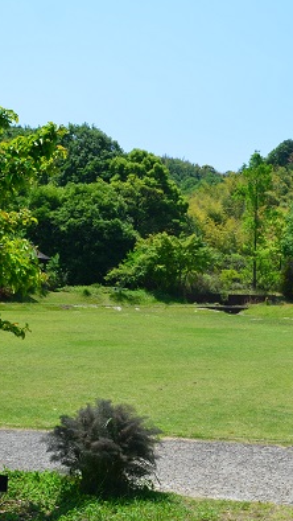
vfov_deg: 39.1
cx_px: 216
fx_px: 731
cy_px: 274
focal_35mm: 53
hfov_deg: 22.5
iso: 125
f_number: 11
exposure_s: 1/125
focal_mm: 18
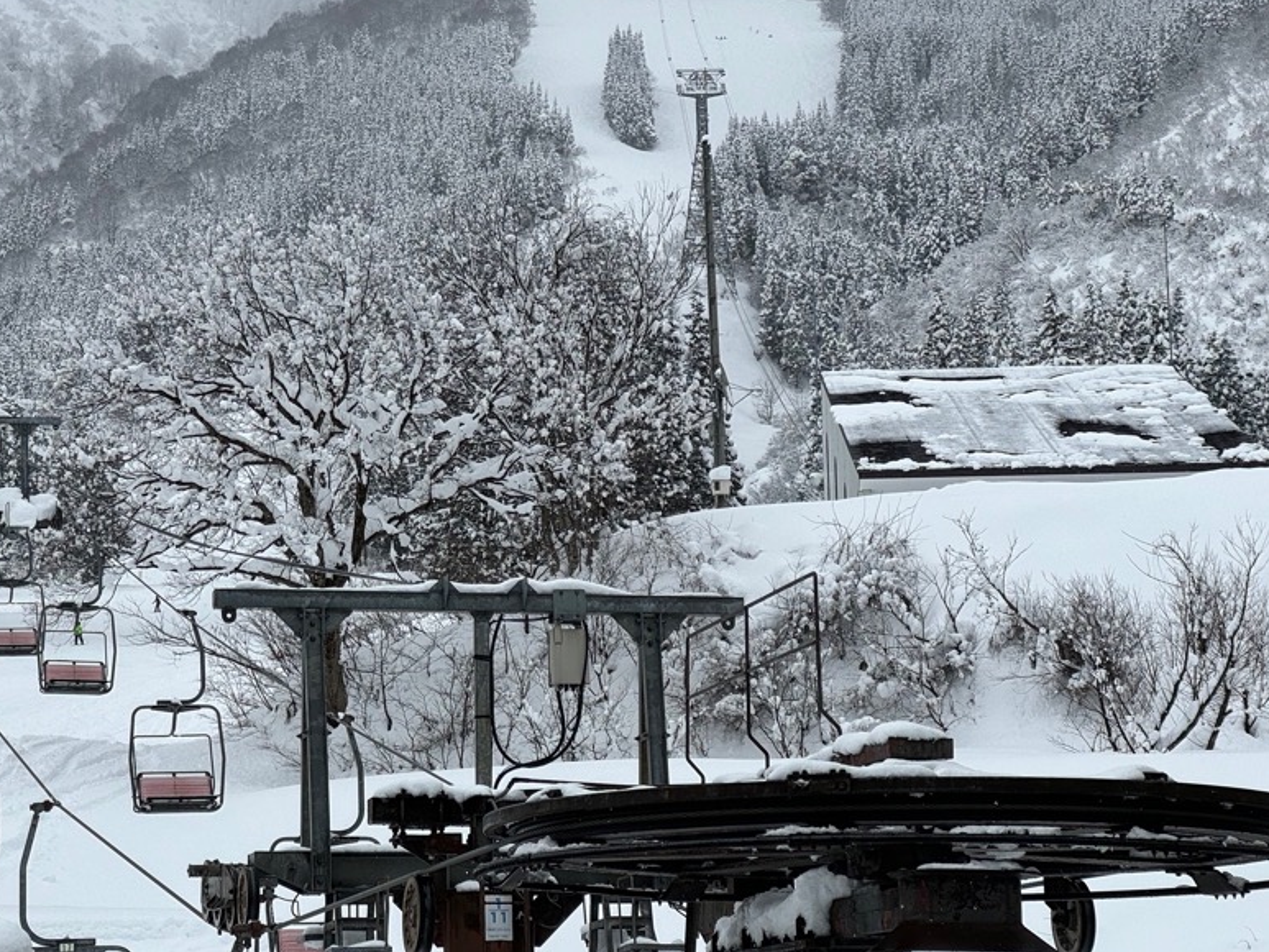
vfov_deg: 14.5
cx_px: 476
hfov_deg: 19.2
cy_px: 404
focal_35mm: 102
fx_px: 3740
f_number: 2.8
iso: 25
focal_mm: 9
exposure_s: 1/373
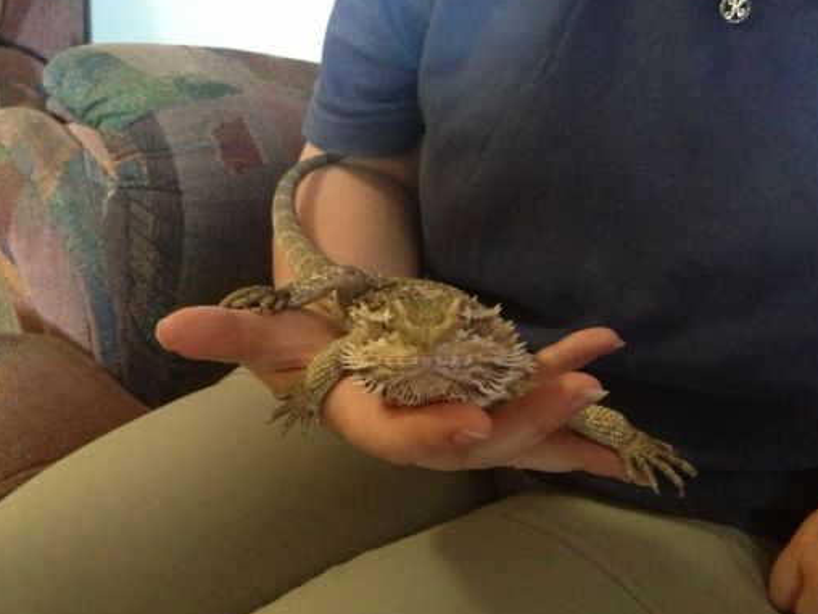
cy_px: 317
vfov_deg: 36.8
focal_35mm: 39
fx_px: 922
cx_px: 398
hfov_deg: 47.9
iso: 800
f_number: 2.4
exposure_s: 1/15
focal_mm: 4.13
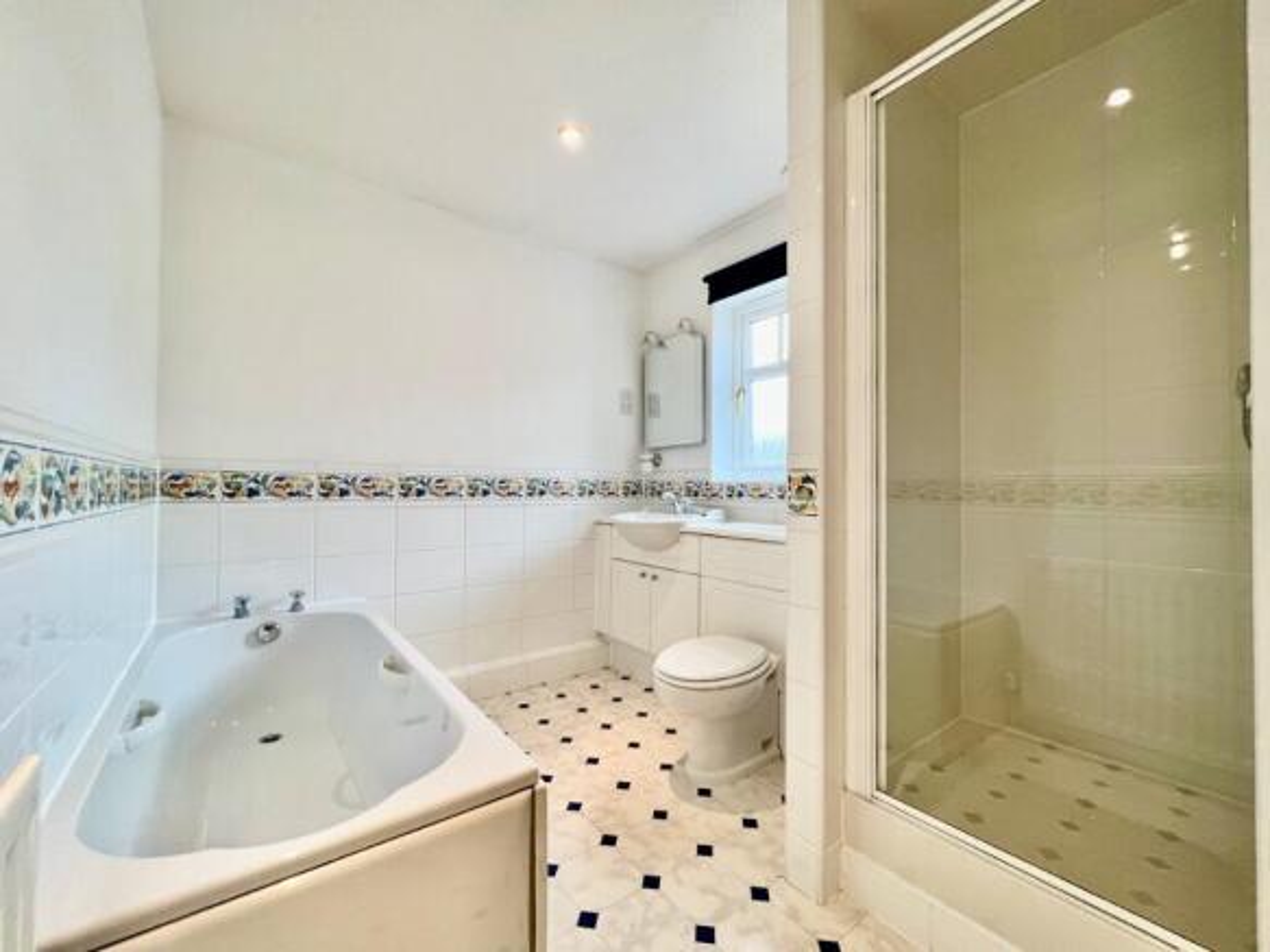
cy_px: 476
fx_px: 477
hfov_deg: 106.2
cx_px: 635
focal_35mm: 13
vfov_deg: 89.9
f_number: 1.8
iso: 160
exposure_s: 1/100
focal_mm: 1.57
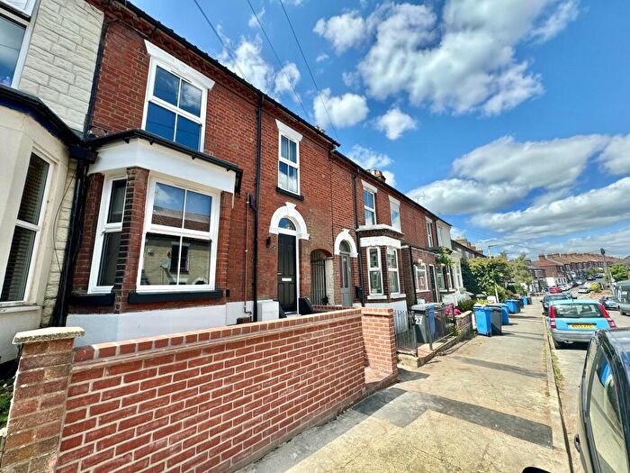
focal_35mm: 14
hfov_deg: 102.1
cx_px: 315
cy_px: 236
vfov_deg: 85.7
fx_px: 255
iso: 50
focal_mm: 2.22
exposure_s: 1/858
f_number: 2.2
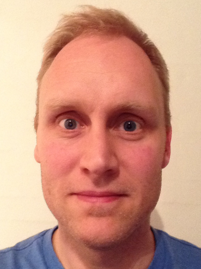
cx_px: 100
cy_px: 134
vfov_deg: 52.7
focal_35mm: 35
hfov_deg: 40.7
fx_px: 271
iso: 640
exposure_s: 1/15
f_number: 2.4
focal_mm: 2.18
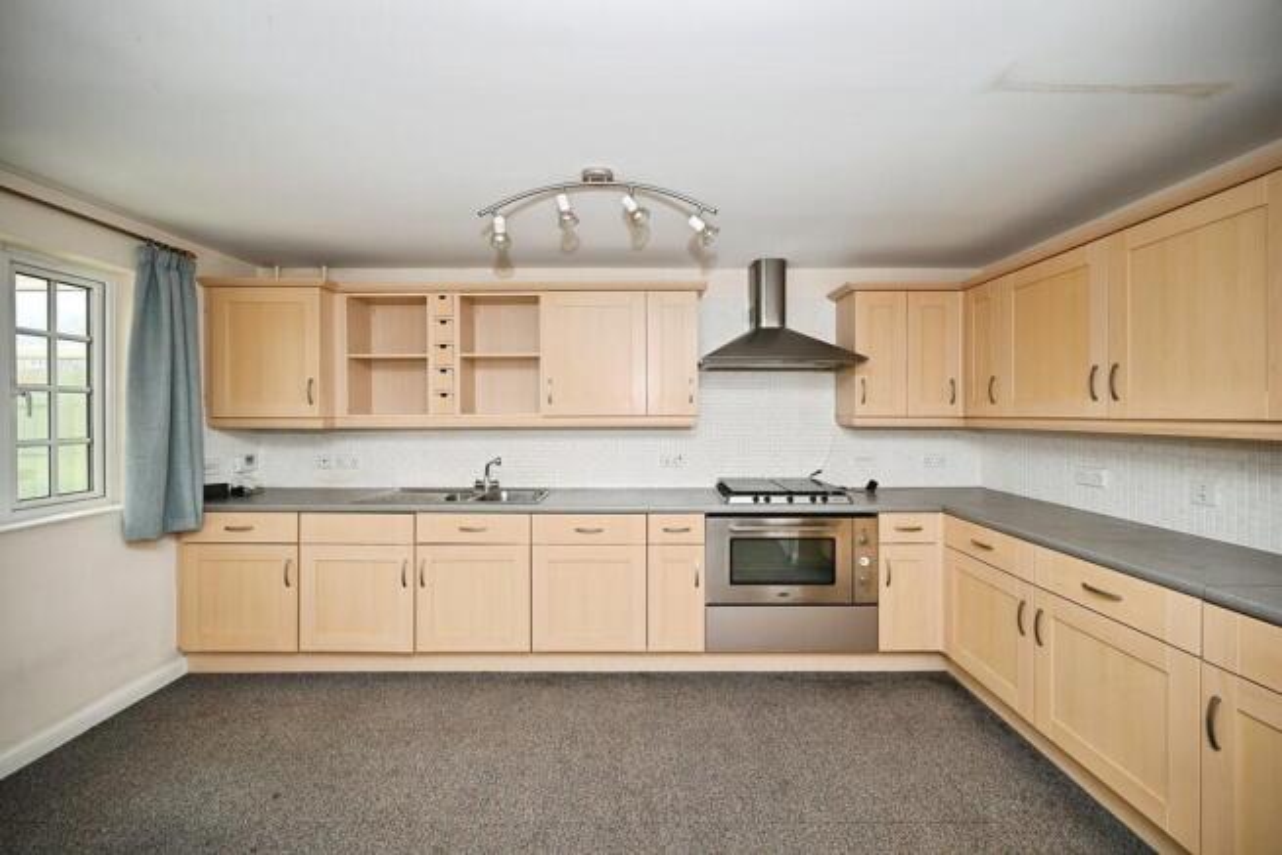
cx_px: 641
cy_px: 428
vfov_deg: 81.2
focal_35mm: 14
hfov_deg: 104.2
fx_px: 499
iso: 100
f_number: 4
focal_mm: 14
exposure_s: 1/60
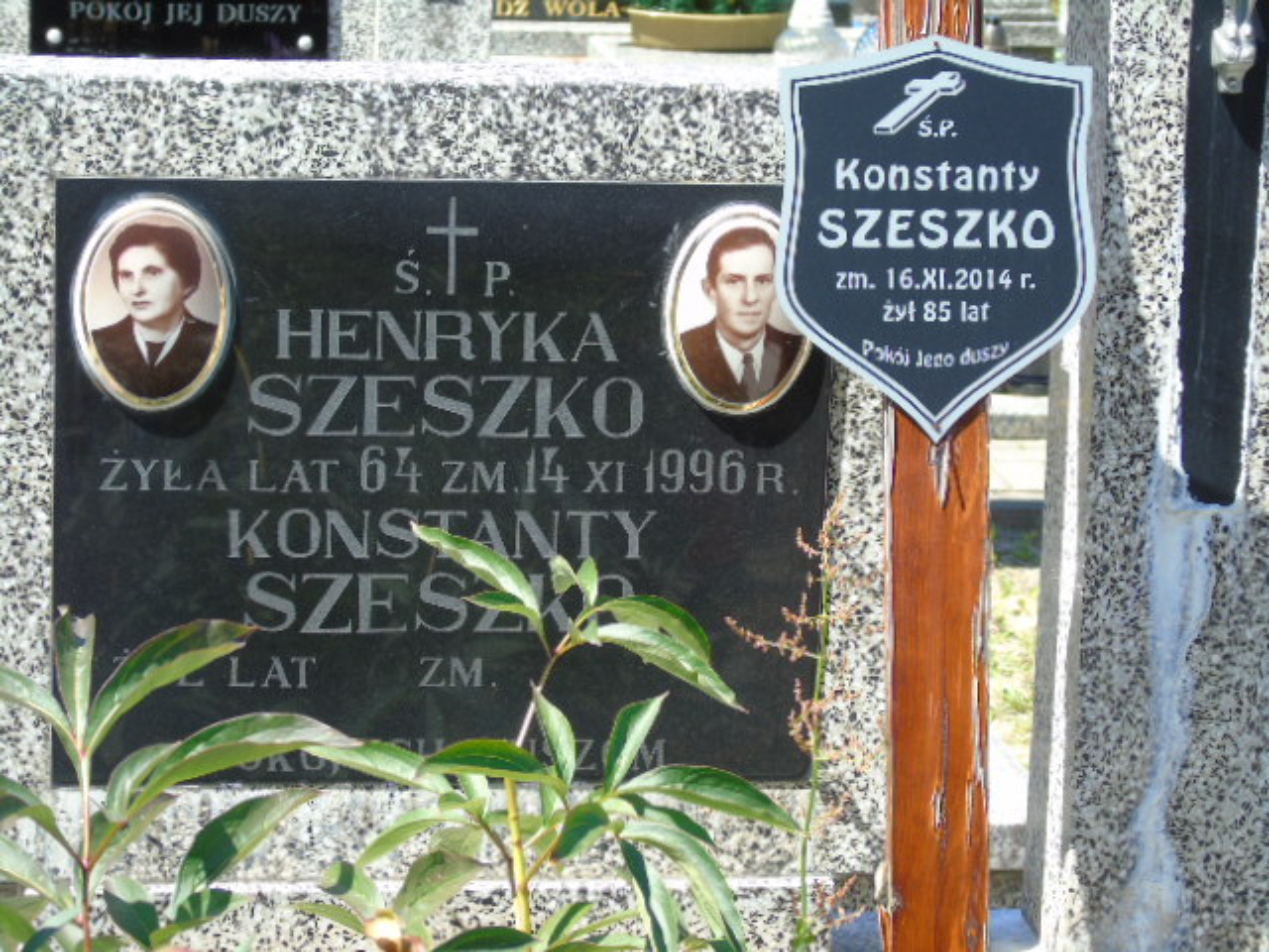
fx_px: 3959
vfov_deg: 13.7
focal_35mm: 108
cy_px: 476
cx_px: 634
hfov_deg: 18.2
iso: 80
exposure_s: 1/160
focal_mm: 19
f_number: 4.4
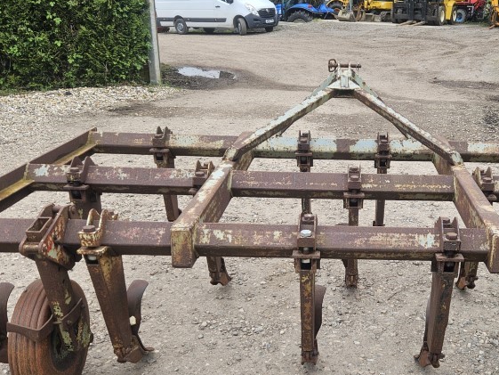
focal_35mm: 42
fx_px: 606
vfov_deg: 34.0
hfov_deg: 43.7
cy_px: 258
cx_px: 356
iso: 25
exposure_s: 1/344
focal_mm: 5.4
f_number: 1.8
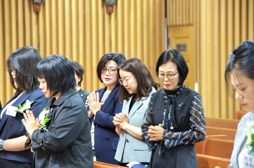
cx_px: 127
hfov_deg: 11.4
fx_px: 1267
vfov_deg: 7.6
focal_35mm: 180
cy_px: 84
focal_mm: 120
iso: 1600
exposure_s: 1/25
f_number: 5.6
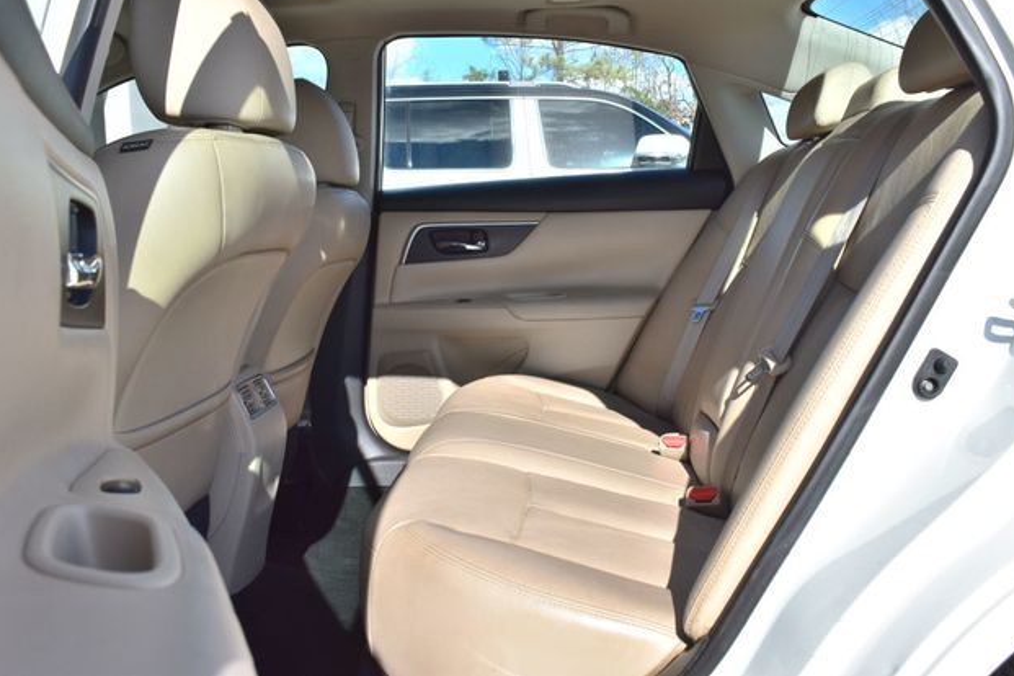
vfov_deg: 38.9
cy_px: 330
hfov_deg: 55.8
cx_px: 514
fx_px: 958
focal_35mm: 34
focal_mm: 22
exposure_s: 1/500
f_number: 11
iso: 360
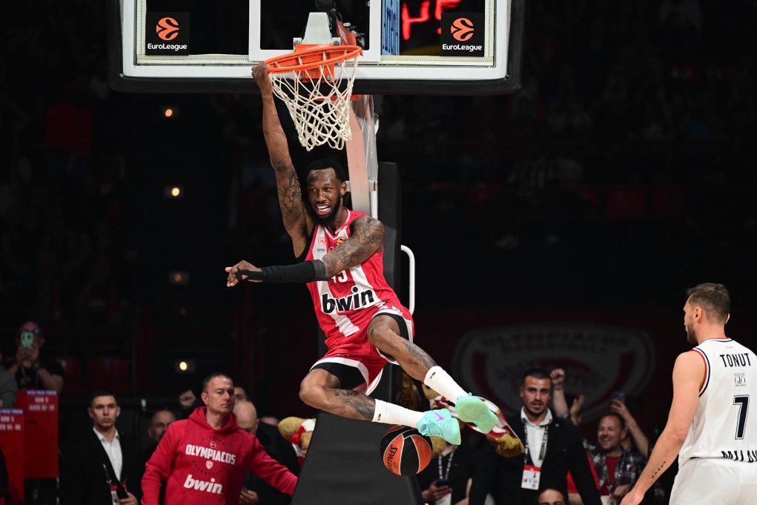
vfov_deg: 7.6
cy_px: 252
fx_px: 3785
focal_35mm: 180
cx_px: 378
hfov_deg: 11.4
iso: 2000
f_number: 2.8
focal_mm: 180
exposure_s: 1/1250
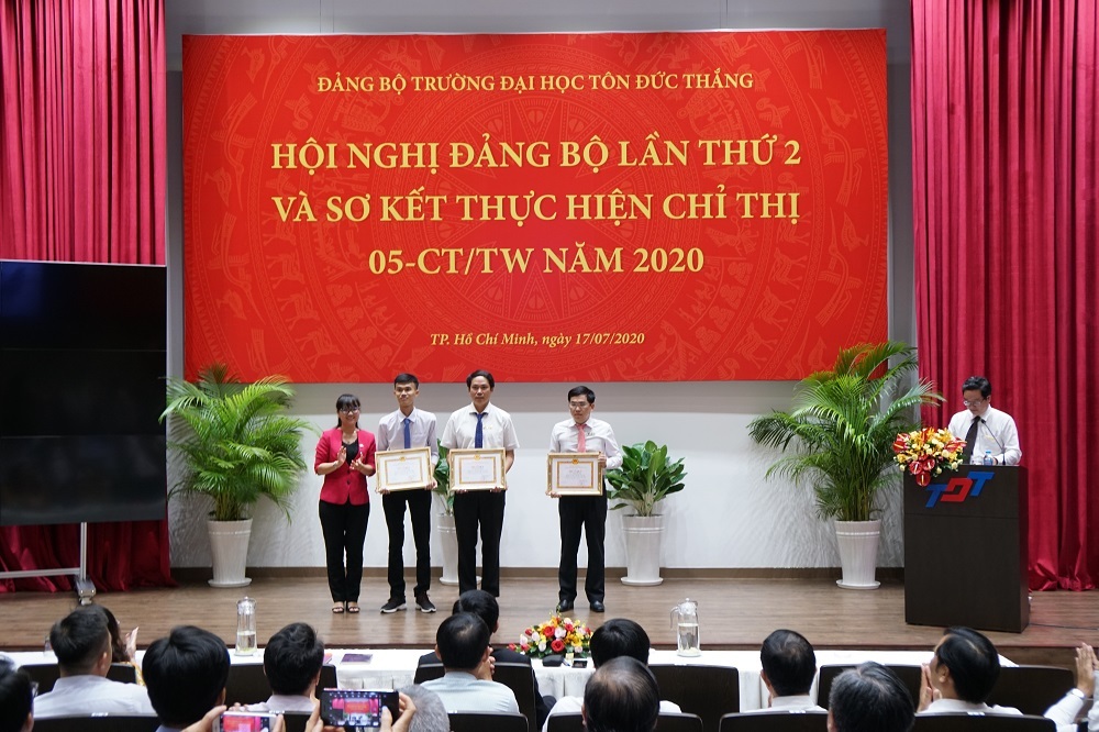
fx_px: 1282
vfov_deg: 31.9
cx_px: 550
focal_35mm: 42
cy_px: 366
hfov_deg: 46.4
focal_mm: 28
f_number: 4
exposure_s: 1/50
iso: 800
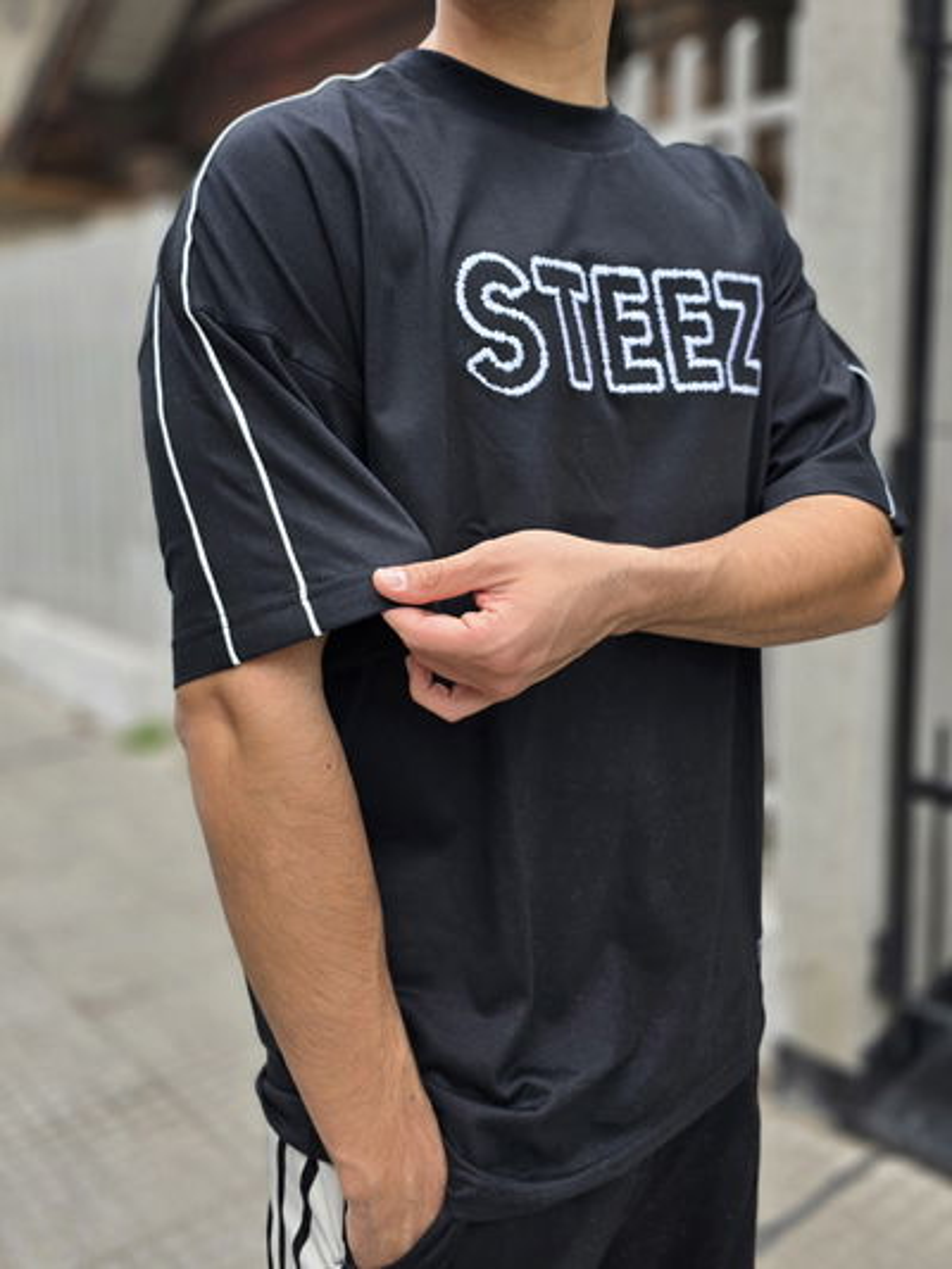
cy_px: 634
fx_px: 843
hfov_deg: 58.9
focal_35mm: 23
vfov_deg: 73.9
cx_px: 476
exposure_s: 1/120
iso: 20
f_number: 1.7
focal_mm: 6.3
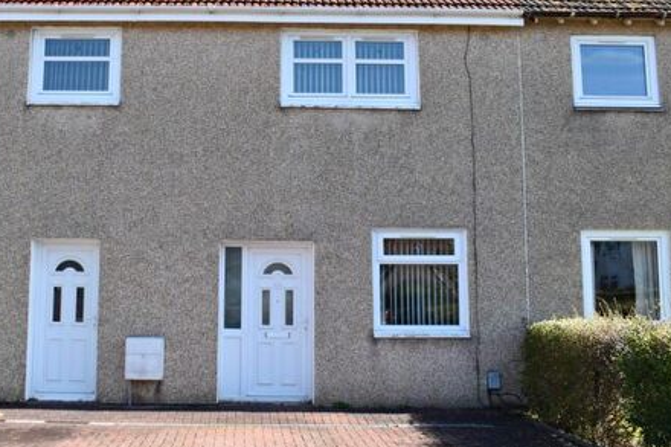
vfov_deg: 31.0
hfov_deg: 45.0
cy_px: 155
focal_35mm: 43
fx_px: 801
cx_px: 249
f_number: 5
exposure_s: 1/200
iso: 100
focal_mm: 18
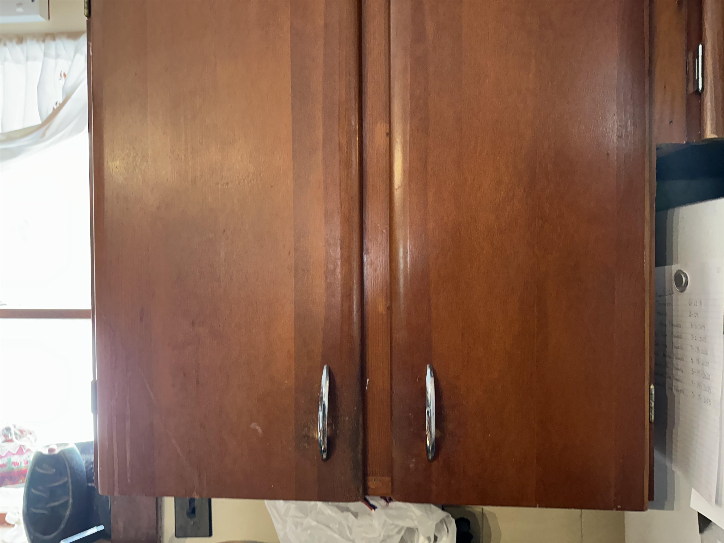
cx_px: 362
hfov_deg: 71.6
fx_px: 502
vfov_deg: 56.8
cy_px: 272
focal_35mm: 24
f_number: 1.78
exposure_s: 1/60
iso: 800
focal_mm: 6.86
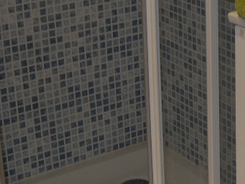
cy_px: 40
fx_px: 786
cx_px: 295
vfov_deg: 13.3
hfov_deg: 16.9
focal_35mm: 111
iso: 100
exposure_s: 1/45
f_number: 2.8
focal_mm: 6.3
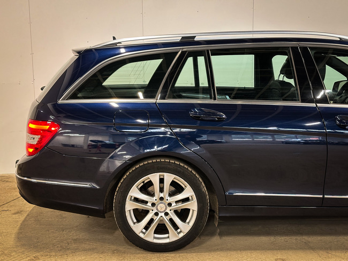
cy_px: 130
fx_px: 483
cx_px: 174
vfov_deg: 30.3
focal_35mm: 48
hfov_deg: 39.6
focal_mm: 6.86
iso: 250
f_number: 1.8
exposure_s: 1/35
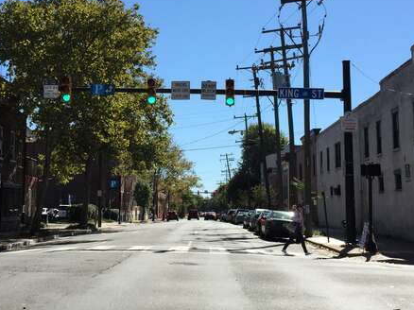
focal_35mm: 53
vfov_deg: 27.5
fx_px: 634
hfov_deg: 36.1
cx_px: 182
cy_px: 133
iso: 32
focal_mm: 4.15
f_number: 2.2
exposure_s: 1/1799
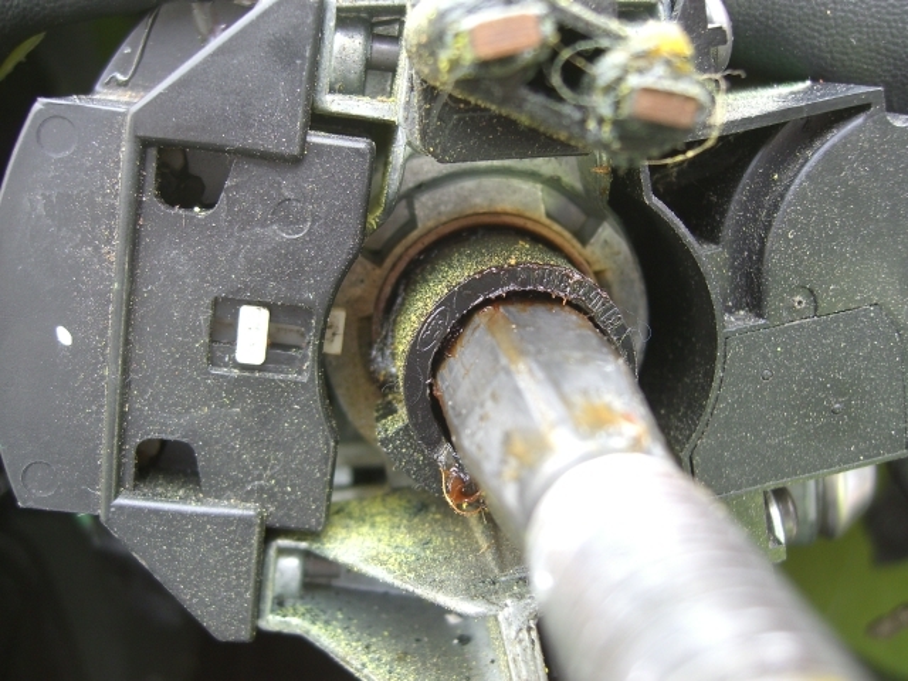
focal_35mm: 38
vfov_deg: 37.7
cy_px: 340
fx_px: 997
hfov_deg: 49.0
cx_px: 454
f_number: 2.8
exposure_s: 1/80
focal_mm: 7.9
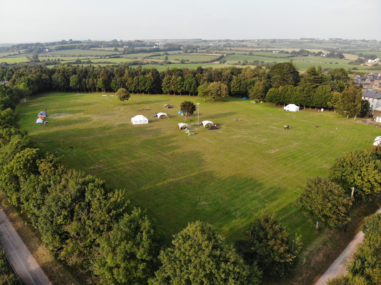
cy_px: 142
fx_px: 264
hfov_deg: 71.6
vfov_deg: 56.8
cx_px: 190
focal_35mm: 24
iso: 107
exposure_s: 1/332
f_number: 2.8
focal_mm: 4.5
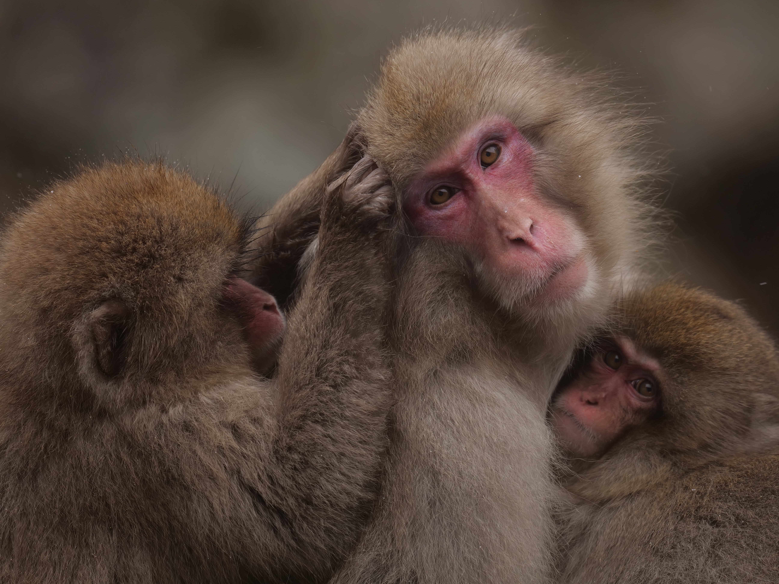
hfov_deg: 5.0
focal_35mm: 400
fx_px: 9002
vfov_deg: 3.7
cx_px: 390
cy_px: 292
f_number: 2.8
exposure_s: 1/320
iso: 200
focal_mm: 200
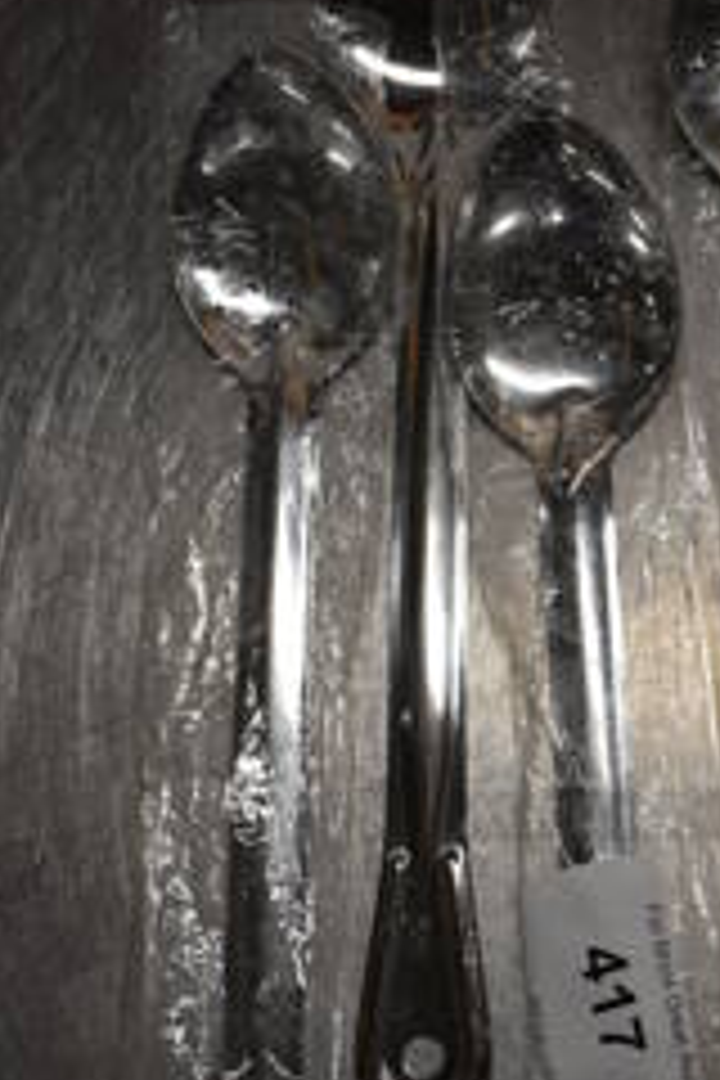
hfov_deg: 21.9
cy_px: 718
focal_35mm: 60
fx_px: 1800
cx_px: 706
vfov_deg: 33.1
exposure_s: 1/250
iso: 720
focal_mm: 20
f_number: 3.5
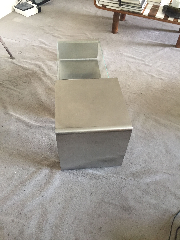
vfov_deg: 61.7
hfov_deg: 48.2
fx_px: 201
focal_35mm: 29
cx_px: 90
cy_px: 120
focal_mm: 4.15
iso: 160
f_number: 2.2
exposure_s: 1/33
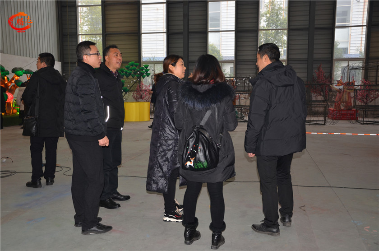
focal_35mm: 38
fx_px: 394
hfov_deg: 51.4
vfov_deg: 35.3
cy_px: 126
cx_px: 190
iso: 200
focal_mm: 25
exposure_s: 1/60
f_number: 4
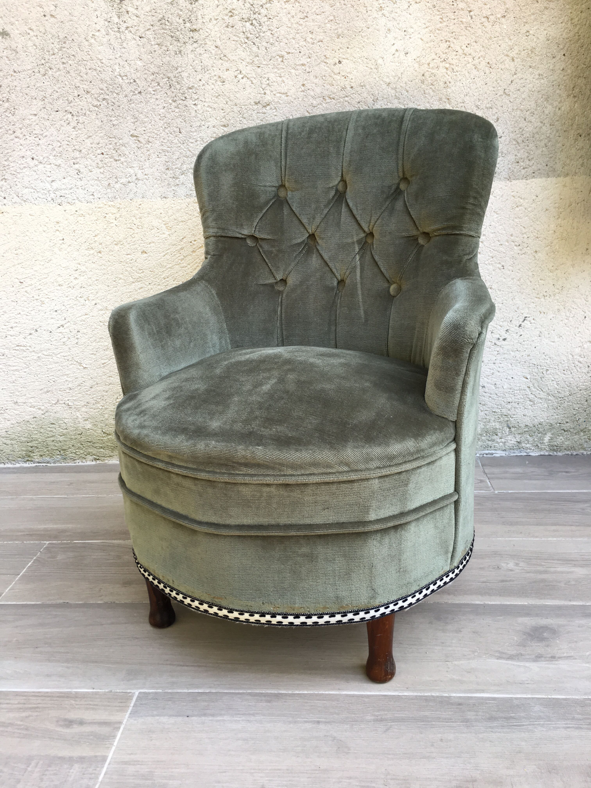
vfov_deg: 61.7
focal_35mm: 29
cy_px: 394
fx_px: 660
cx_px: 296
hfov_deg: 48.2
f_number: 2.2
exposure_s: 1/100
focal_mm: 4.15
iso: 40
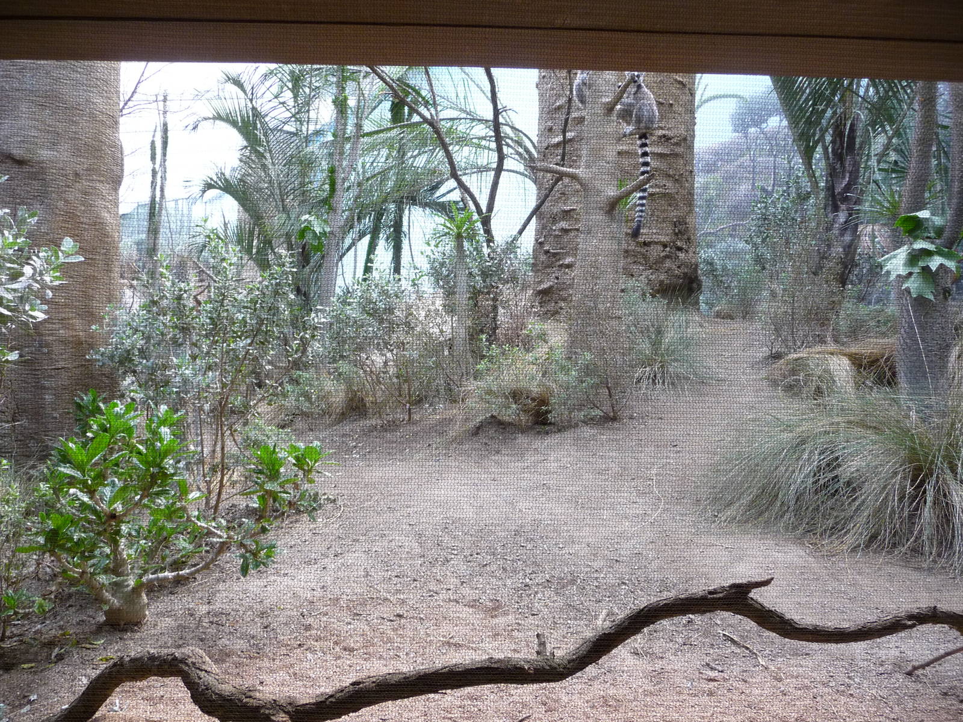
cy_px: 361
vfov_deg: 49.7
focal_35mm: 28
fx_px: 779
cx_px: 482
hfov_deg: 63.4
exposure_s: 1/30
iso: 200
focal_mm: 4.7
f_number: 3.3
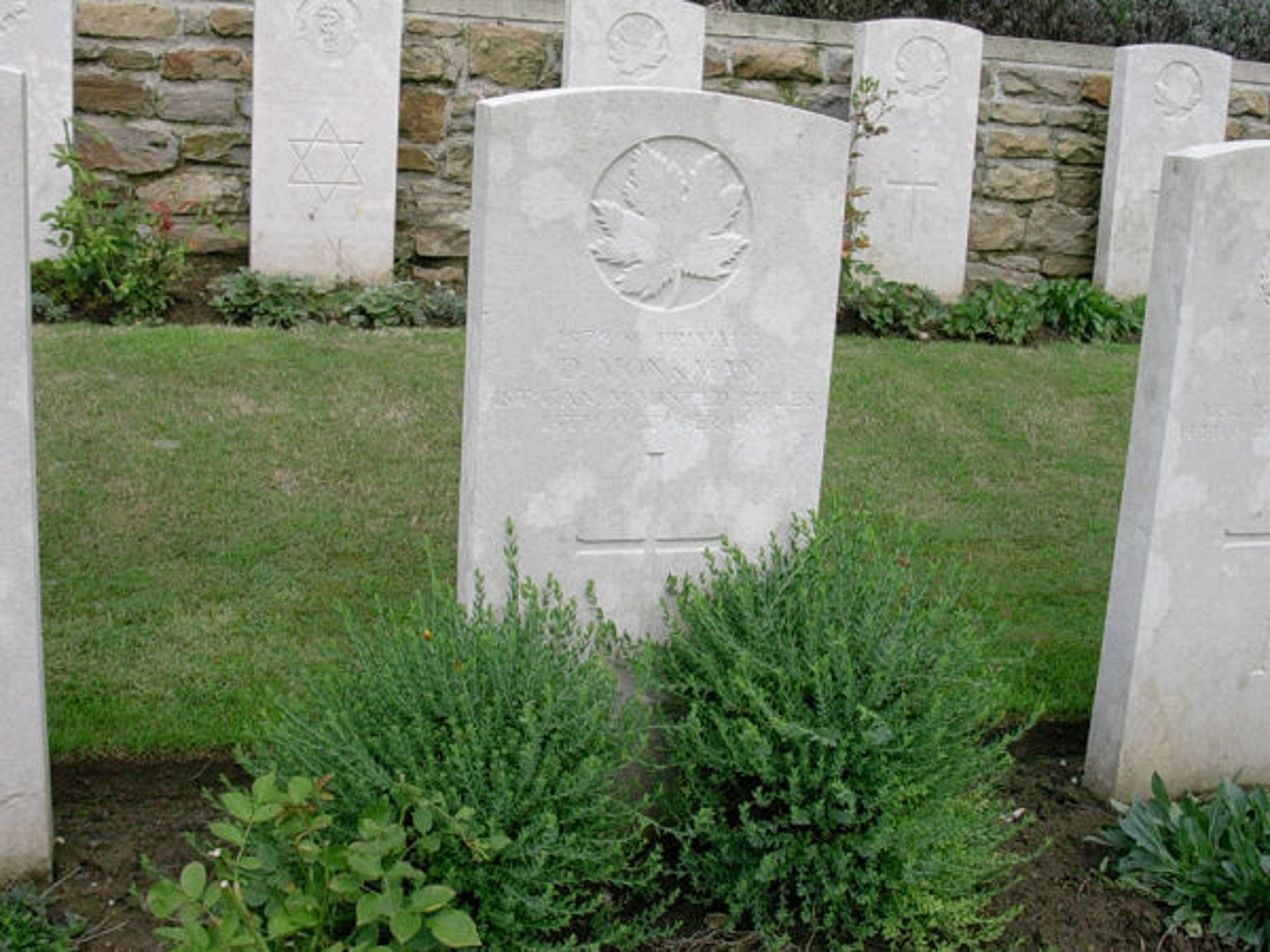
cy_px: 476
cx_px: 635
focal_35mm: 45
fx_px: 1651
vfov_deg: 32.2
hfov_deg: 42.1
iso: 70
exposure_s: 1/152
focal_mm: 6.7
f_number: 5.8
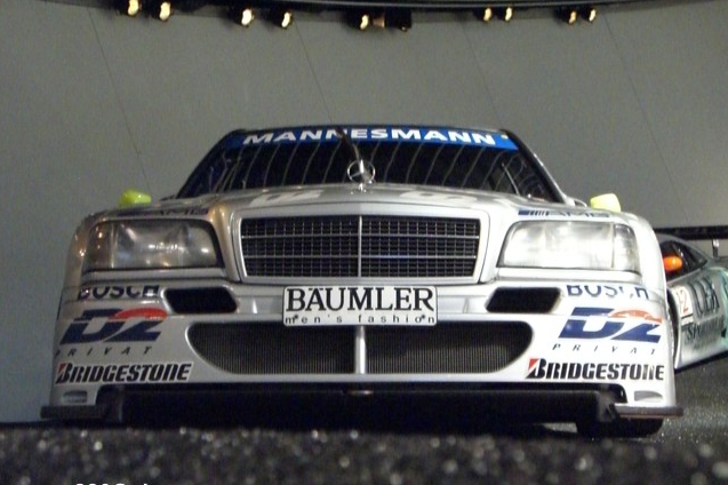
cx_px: 363
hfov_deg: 29.3
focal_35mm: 69
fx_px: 1395
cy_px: 240
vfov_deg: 19.7
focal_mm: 10.7
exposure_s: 1/20
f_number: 3.6
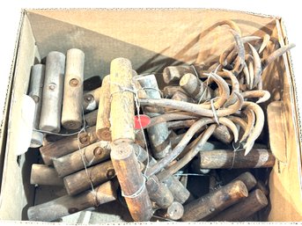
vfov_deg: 28.0
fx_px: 454
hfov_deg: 36.8
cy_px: 113
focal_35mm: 52
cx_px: 151
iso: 100
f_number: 1.6
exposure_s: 1/40
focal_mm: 5.96
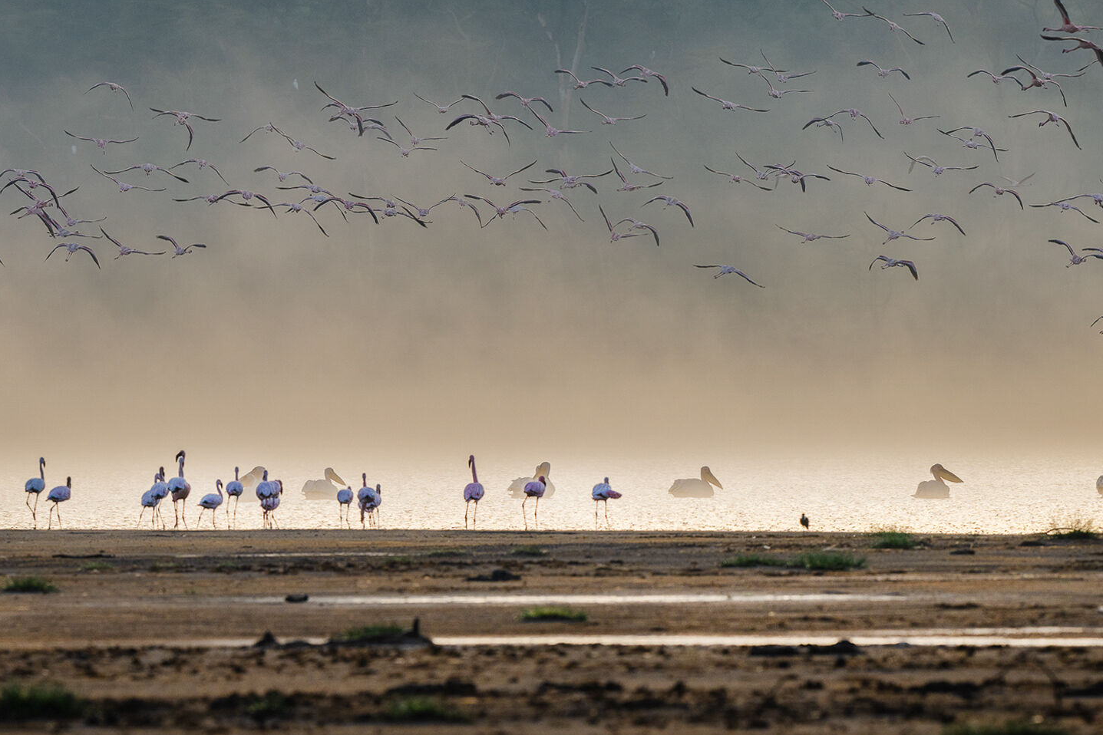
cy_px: 144
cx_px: 452
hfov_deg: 3.1
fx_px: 20465
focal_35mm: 668
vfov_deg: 2.1
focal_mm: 400
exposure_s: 1/500
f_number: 8
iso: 320
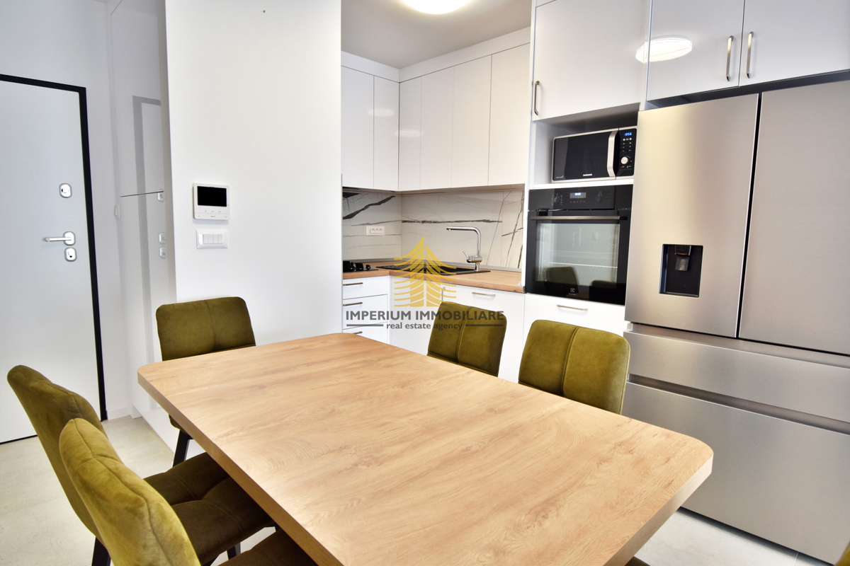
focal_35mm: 20
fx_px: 460
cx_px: 425
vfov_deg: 63.2
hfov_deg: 85.4
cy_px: 283
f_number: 4.8
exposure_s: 1/30
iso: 360
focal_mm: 13
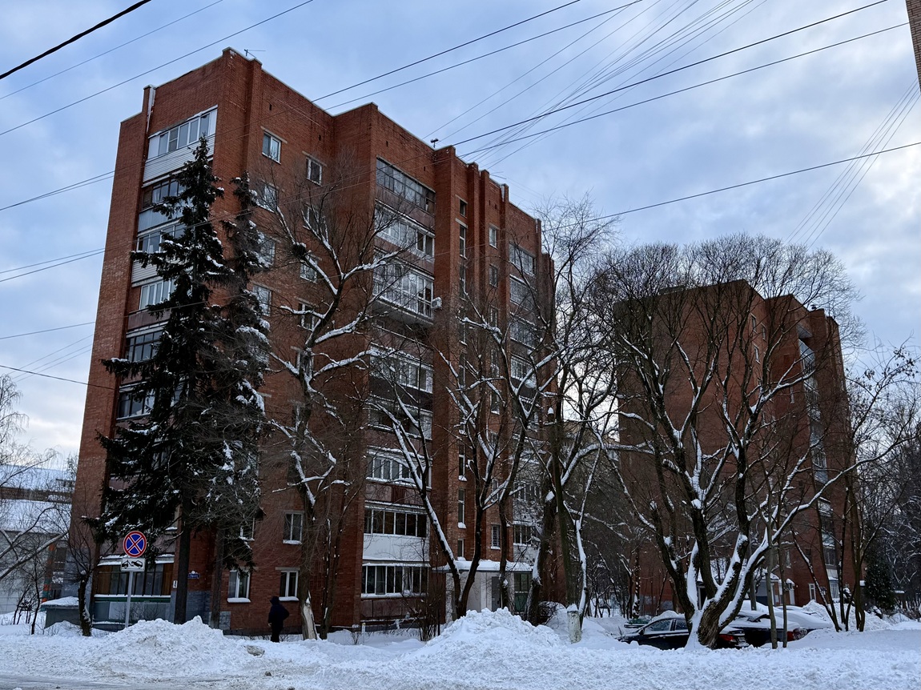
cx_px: 460
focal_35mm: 24
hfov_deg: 71.6
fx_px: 638
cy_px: 345
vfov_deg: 56.8
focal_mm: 6.76
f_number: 1.78
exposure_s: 1/992
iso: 80
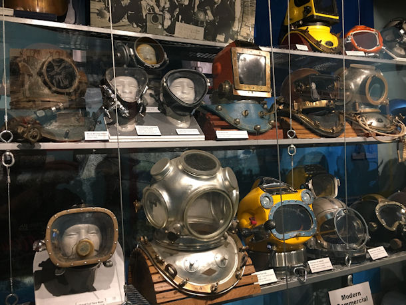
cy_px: 152
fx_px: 340
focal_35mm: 29
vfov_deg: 48.3
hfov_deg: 61.6
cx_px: 203
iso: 125
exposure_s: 1/30
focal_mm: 4.15
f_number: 2.2
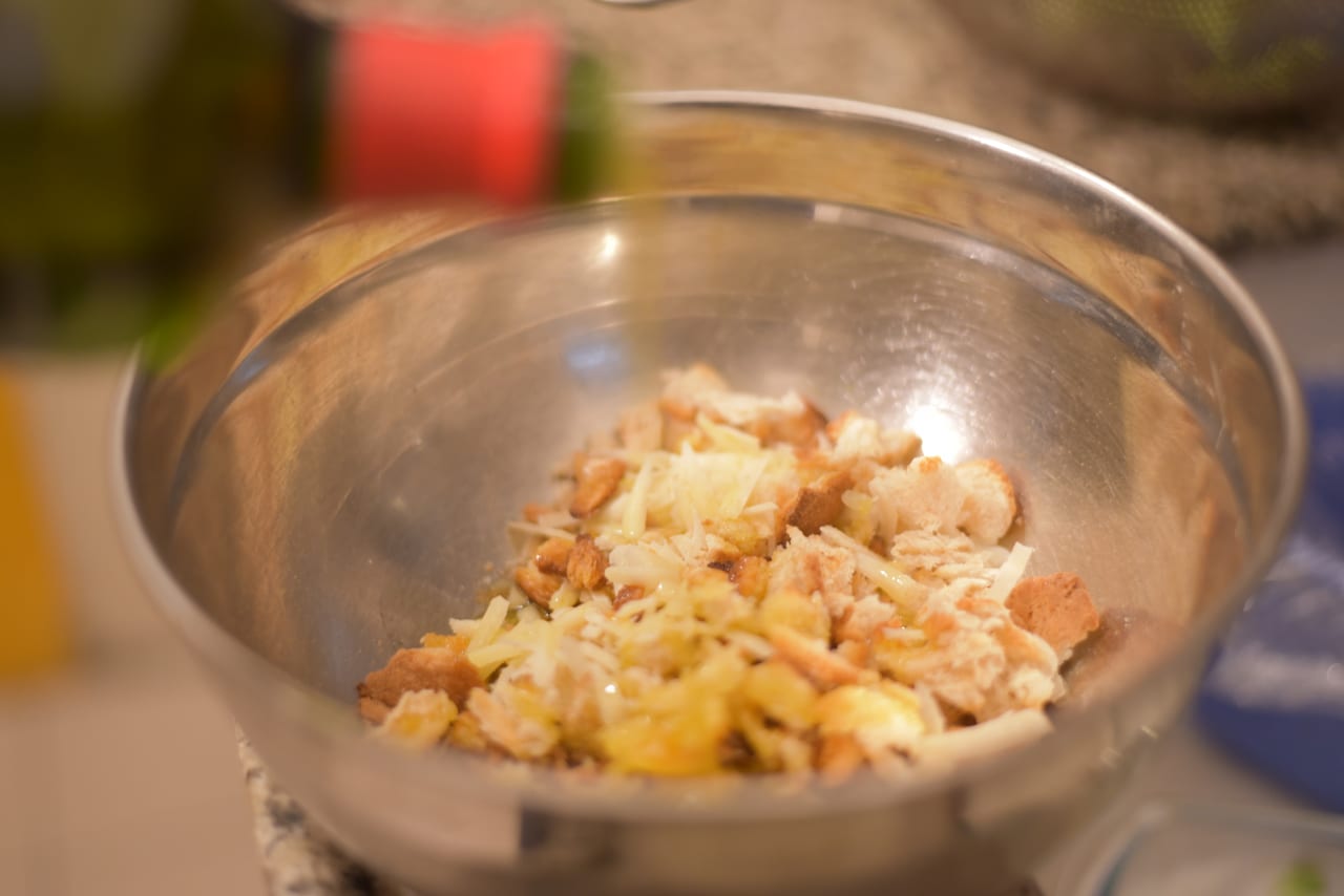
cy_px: 448
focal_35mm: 50
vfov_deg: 27.0
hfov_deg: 39.6
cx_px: 672
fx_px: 1867
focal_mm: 50
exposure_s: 1/60
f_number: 1.8
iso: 1250
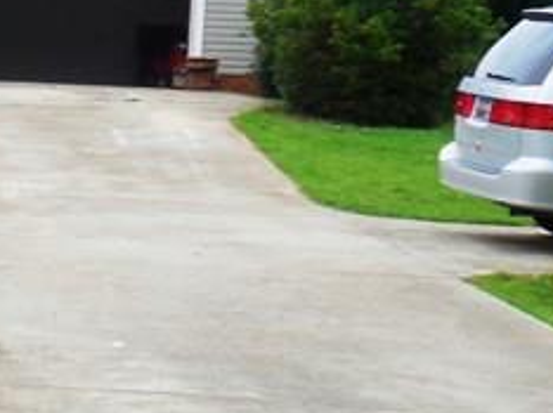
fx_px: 2378
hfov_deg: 11.6
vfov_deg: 9.9
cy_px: 198
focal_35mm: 149
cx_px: -624
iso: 125
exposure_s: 1/640
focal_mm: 6
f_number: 3.9
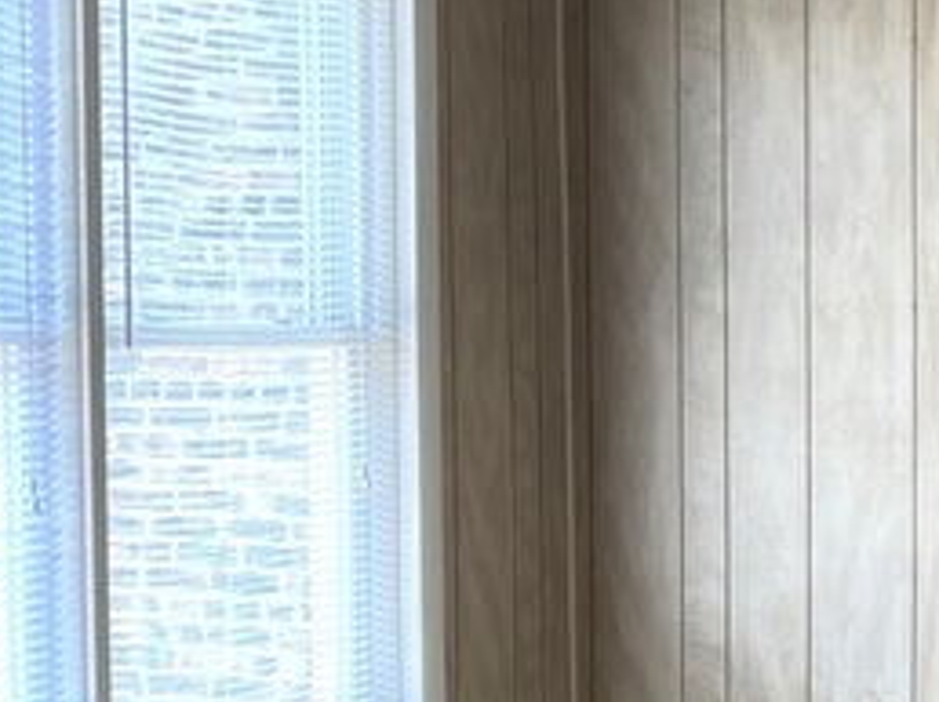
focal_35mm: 109
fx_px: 2954
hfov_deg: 16.8
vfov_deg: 13.5
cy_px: 560
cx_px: 1303
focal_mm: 5.7
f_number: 1.5
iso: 100
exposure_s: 1/120
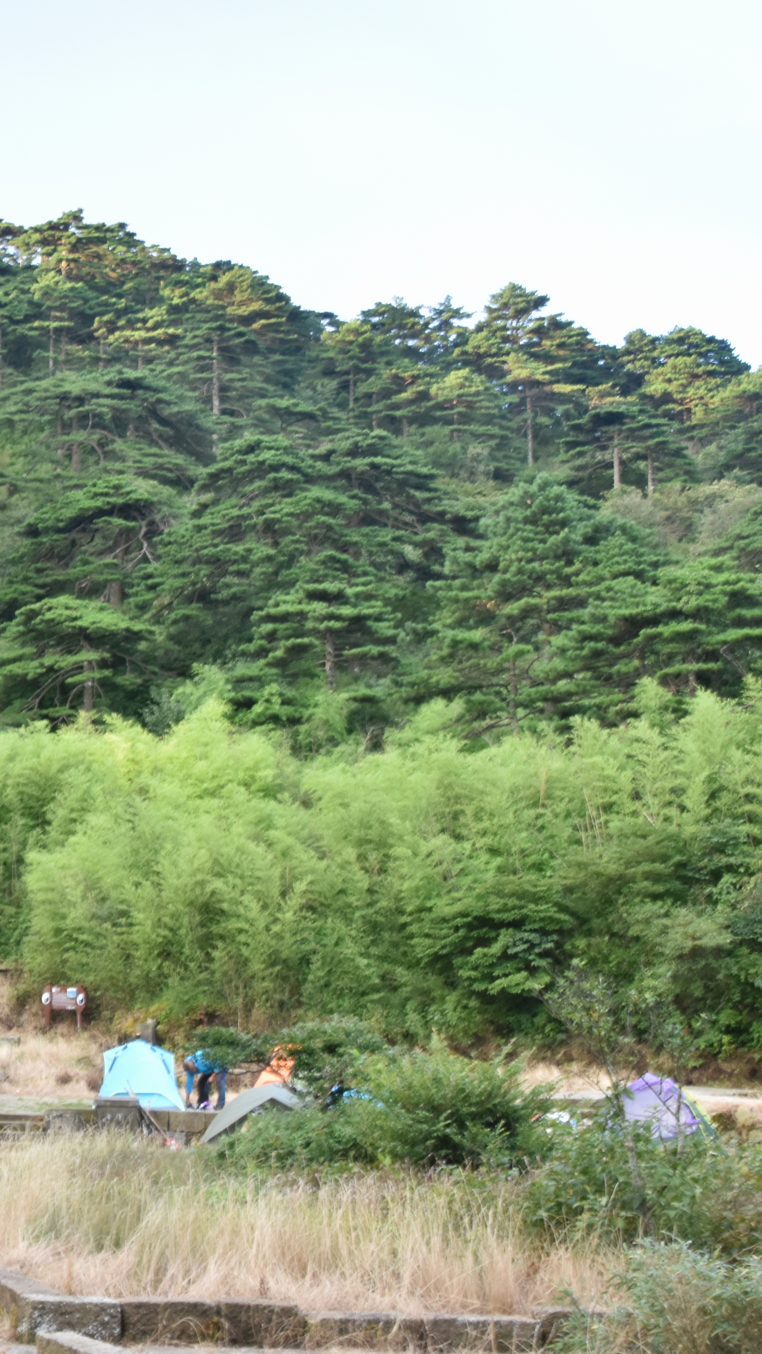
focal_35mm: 67
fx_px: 2407
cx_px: -240
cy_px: 677
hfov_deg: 16.9
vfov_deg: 31.4
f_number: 18
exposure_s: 1/6
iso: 400
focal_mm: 28
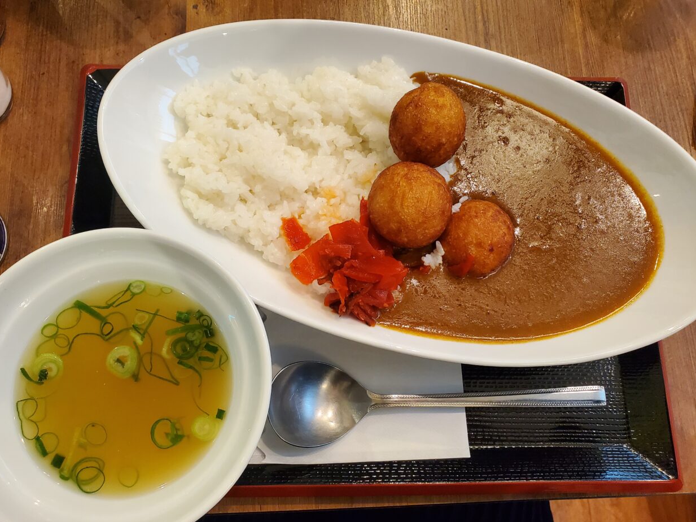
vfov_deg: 51.3
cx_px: 339
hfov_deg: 65.3
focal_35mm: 27
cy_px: 270
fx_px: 543
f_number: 2.4
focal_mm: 4.3
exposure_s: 1/50
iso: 400
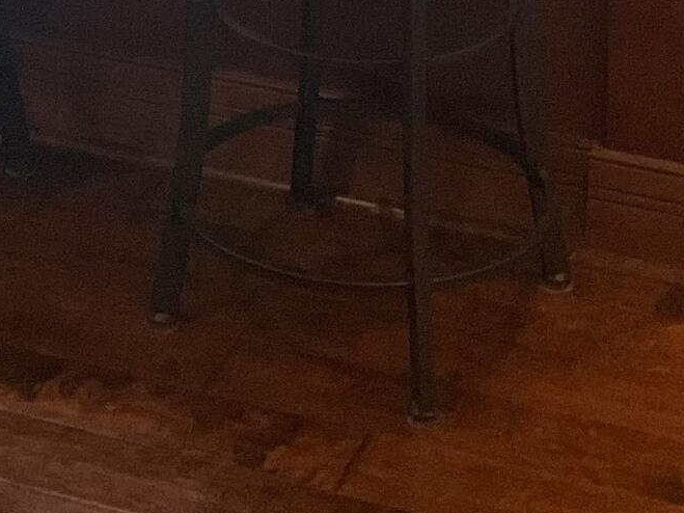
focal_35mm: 132
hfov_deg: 14.9
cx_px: 174
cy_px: -630
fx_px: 2608
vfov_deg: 10.1
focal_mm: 3
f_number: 1.8
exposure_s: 1/60
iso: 100
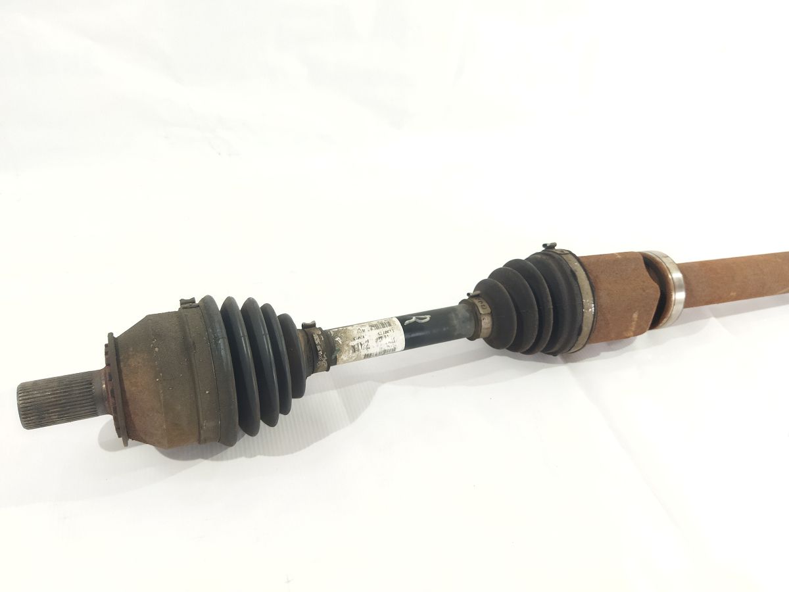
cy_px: 296
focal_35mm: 27
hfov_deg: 65.3
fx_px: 615
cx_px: 394
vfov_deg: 51.4
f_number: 1.79
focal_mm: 4.71
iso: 356
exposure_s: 1/50
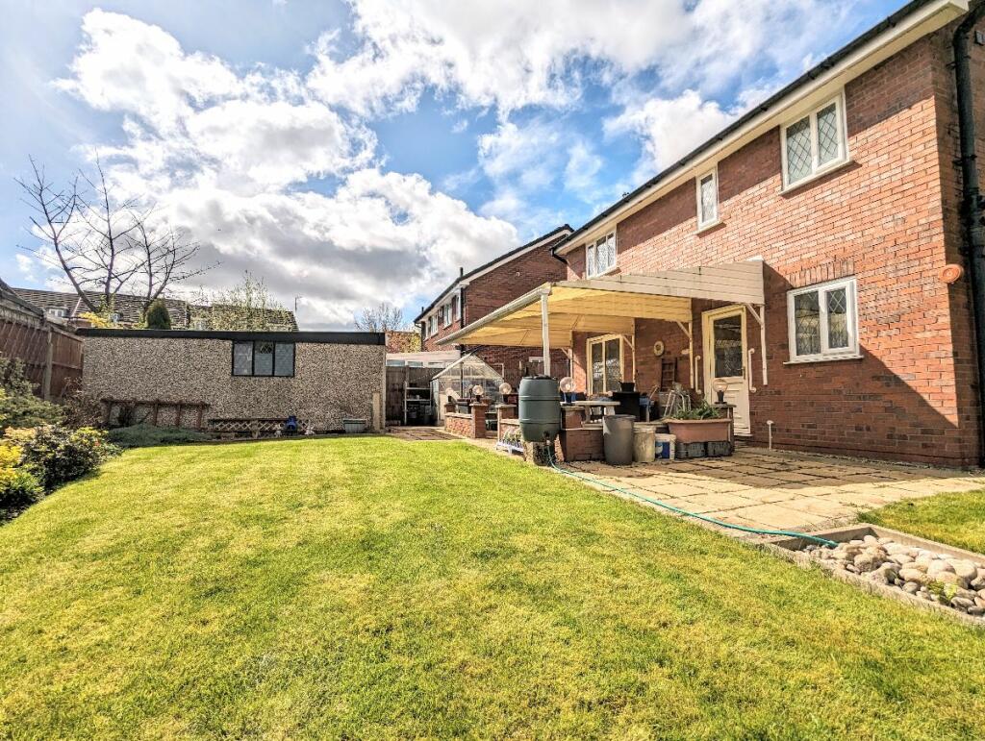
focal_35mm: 16
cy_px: 370
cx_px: 492
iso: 49
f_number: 2.2
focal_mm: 2.35
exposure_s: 1/7143
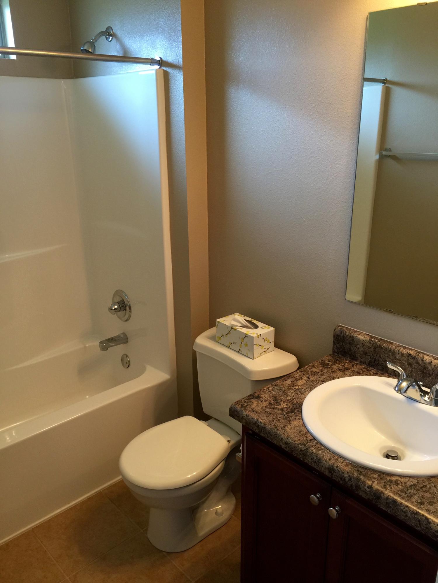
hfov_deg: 48.2
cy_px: 292
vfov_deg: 61.7
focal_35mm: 29
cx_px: 219
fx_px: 489
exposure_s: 1/15
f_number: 2.2
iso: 40
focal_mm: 4.15
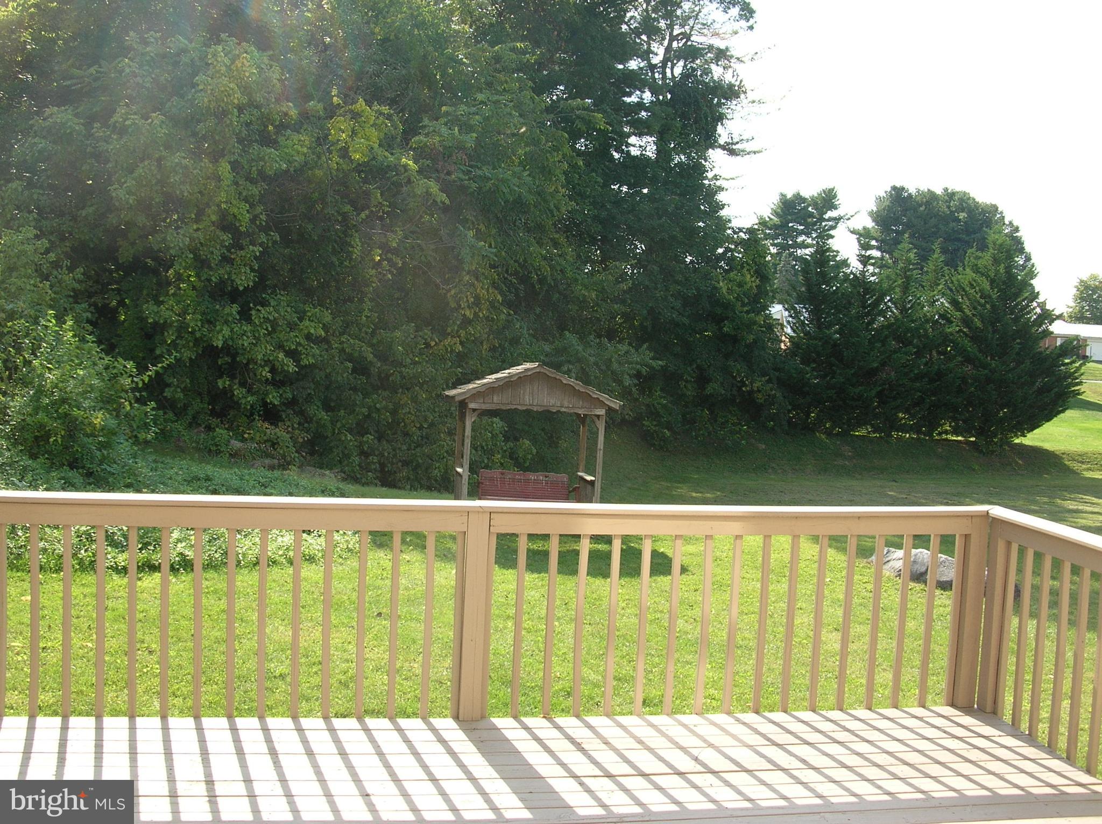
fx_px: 1145
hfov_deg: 51.4
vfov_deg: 39.6
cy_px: 412
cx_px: 551
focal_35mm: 36
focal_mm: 6
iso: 50
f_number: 3.7
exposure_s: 1/160
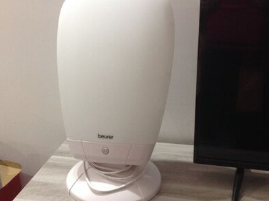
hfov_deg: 43.9
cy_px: 94
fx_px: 334
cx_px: 125
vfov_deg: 33.5
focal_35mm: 43
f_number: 2.4
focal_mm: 4.28
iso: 250
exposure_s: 1/17
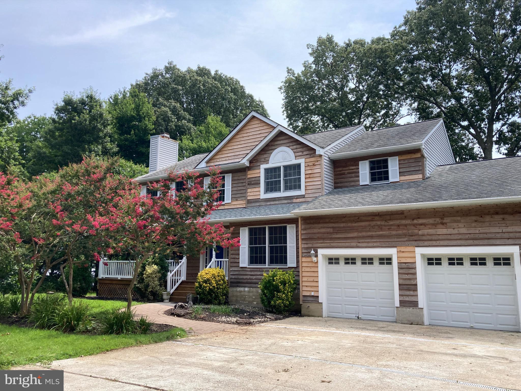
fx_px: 421
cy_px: 196
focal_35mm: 28
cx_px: 260
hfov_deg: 63.4
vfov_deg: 49.7
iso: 20
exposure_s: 1/1171
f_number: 1.8
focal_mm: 3.99
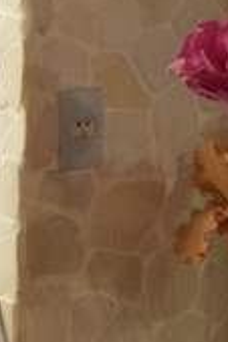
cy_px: 455
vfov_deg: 7.7
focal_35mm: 265
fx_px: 2518
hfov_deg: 5.2
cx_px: -87
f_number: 5.6
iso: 1600
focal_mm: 25
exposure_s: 1/80
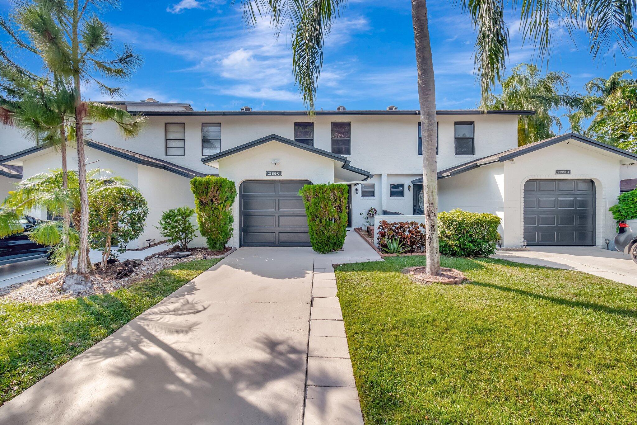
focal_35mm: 15
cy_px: 212
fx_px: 265
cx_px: 318
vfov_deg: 77.3
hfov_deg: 100.4
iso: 1000
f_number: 8
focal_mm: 10
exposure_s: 1/2500
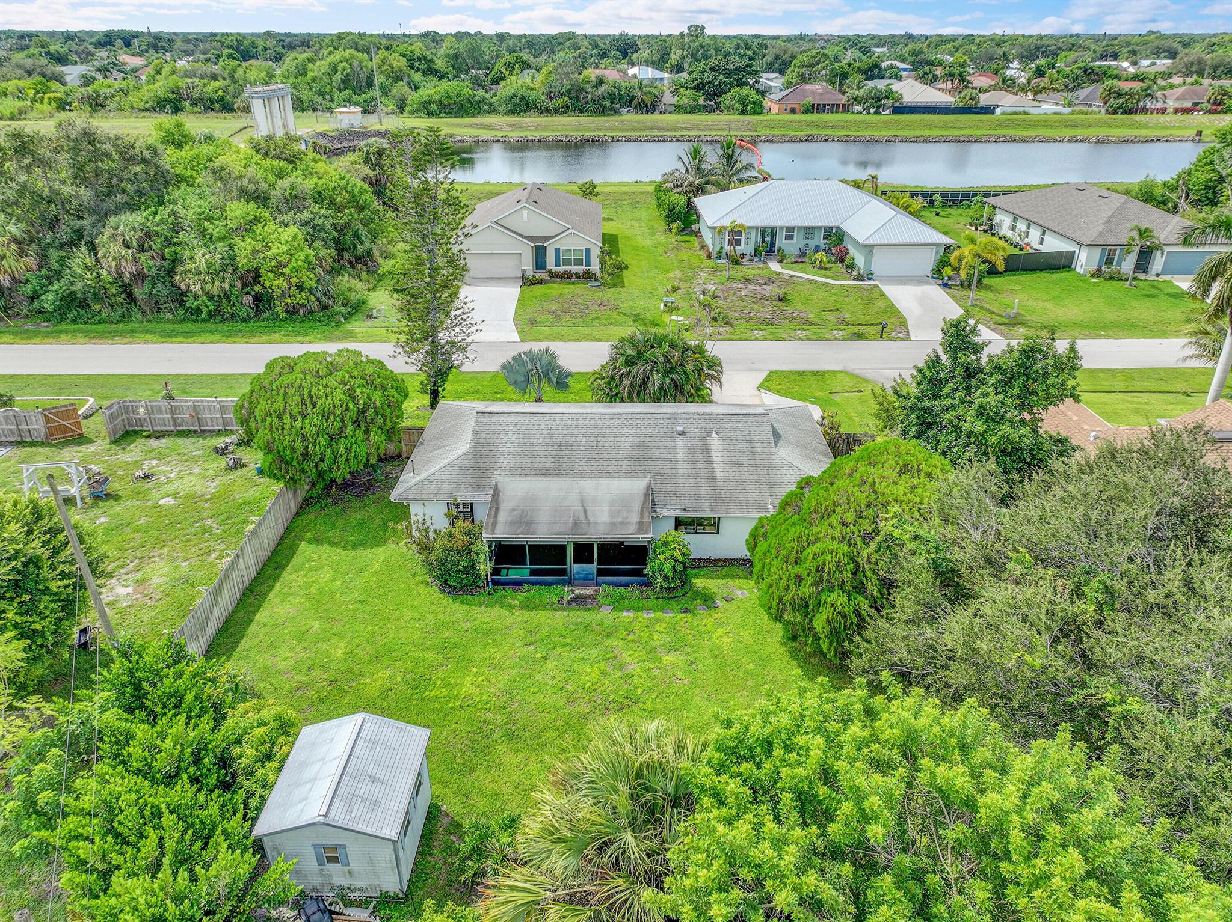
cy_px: 461
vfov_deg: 56.8
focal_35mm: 24
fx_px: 854
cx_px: 616
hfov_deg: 71.6
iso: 130
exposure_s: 1/1250
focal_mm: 12.3
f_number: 2.8
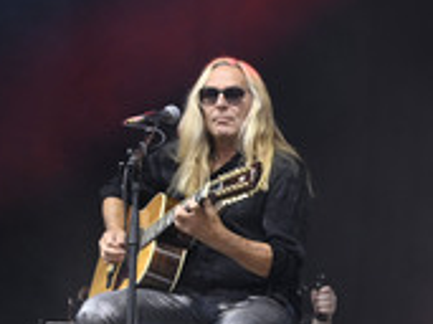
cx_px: 553
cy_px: 253
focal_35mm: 228
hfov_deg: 8.6
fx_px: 2850
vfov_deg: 6.5
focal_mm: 90
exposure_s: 1/250
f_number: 6.3
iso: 500
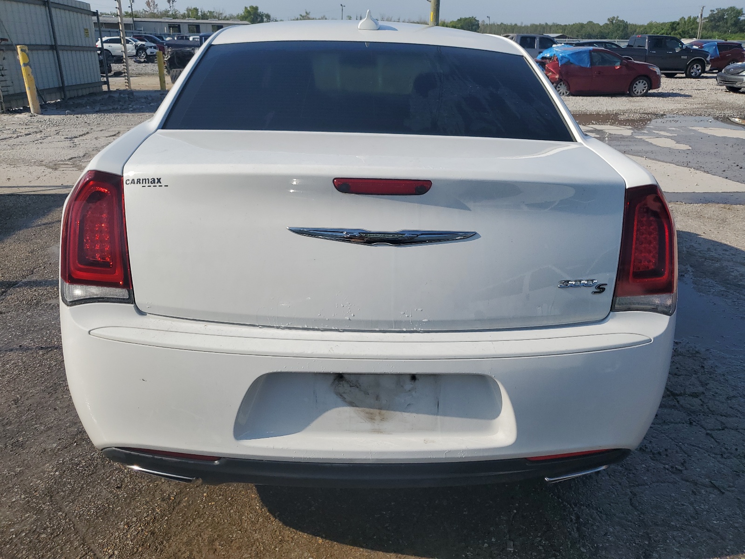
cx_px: 372
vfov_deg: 53.1
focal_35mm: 26
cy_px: 280
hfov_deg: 67.3
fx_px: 560
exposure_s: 1/5000
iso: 50
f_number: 1.5
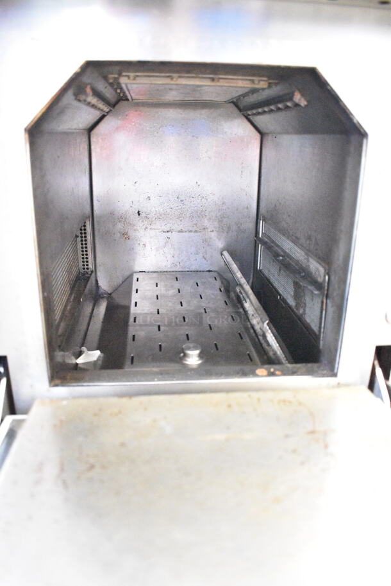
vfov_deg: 67.3
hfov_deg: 48.0
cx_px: 196
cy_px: 293
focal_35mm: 27
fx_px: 439
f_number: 3.5
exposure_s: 1/30
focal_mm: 18
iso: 16000
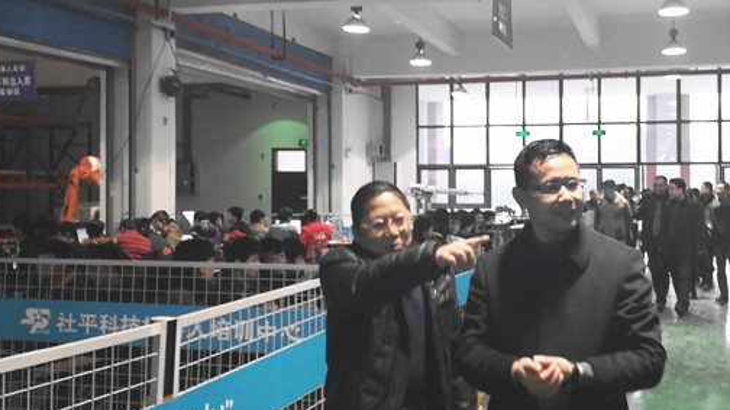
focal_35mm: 45
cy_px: 180
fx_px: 871
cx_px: 466
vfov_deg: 26.5
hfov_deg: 45.0
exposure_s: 1/33.3
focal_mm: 3.83
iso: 250
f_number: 2.2
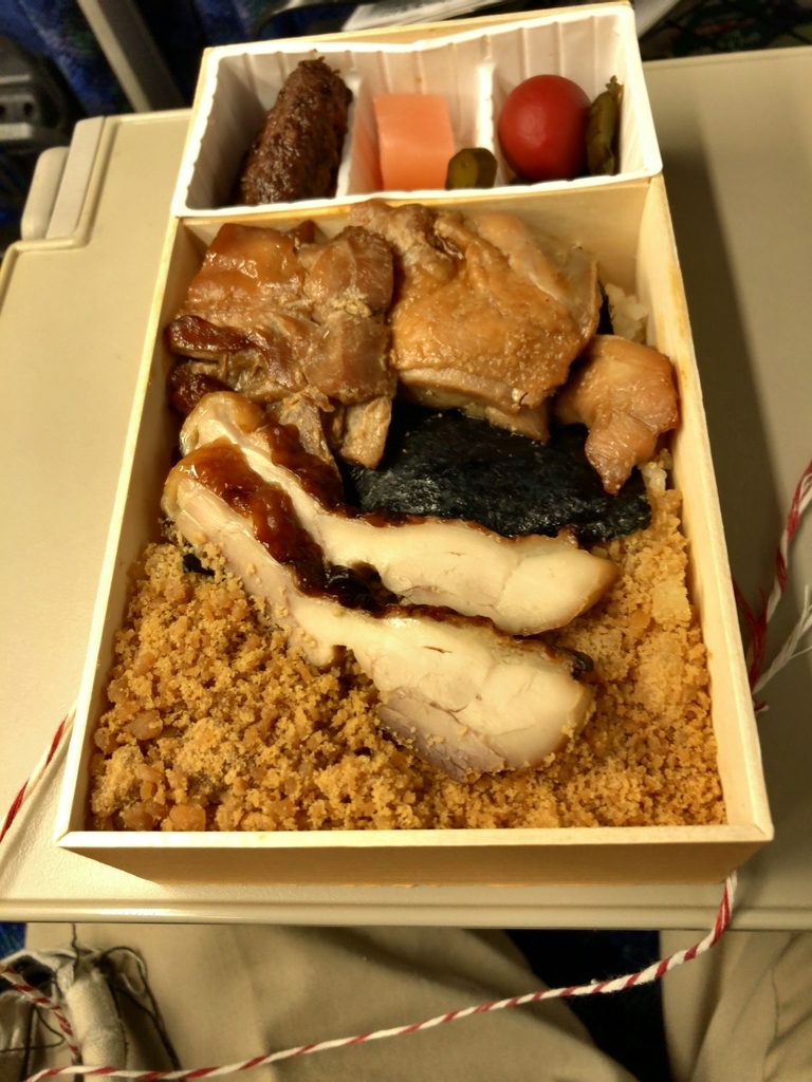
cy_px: 541
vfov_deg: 63.4
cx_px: 406
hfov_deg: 49.7
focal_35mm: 28
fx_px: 876
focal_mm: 3.99
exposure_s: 1/20
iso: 100
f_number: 1.8
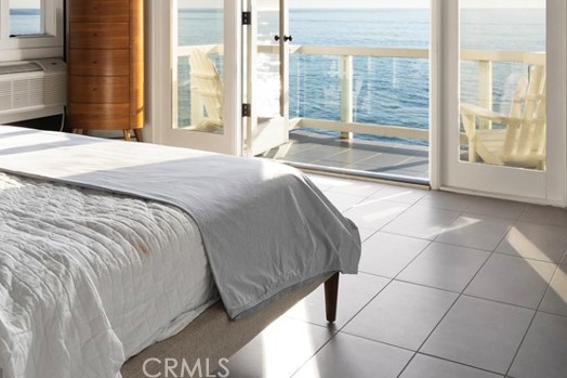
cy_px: 14
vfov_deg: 29.4
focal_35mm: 43
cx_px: 226
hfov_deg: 45.2
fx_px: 677
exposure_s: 1/15
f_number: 20
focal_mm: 22
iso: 640
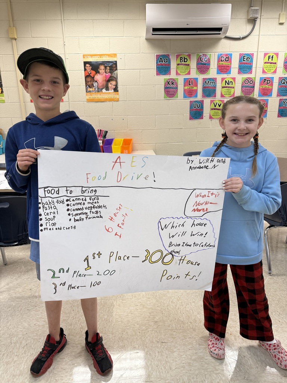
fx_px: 265
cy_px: 192
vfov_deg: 71.6
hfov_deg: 56.8
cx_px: 144
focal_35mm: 24
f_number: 1.78
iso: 160
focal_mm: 6.76
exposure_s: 1/120
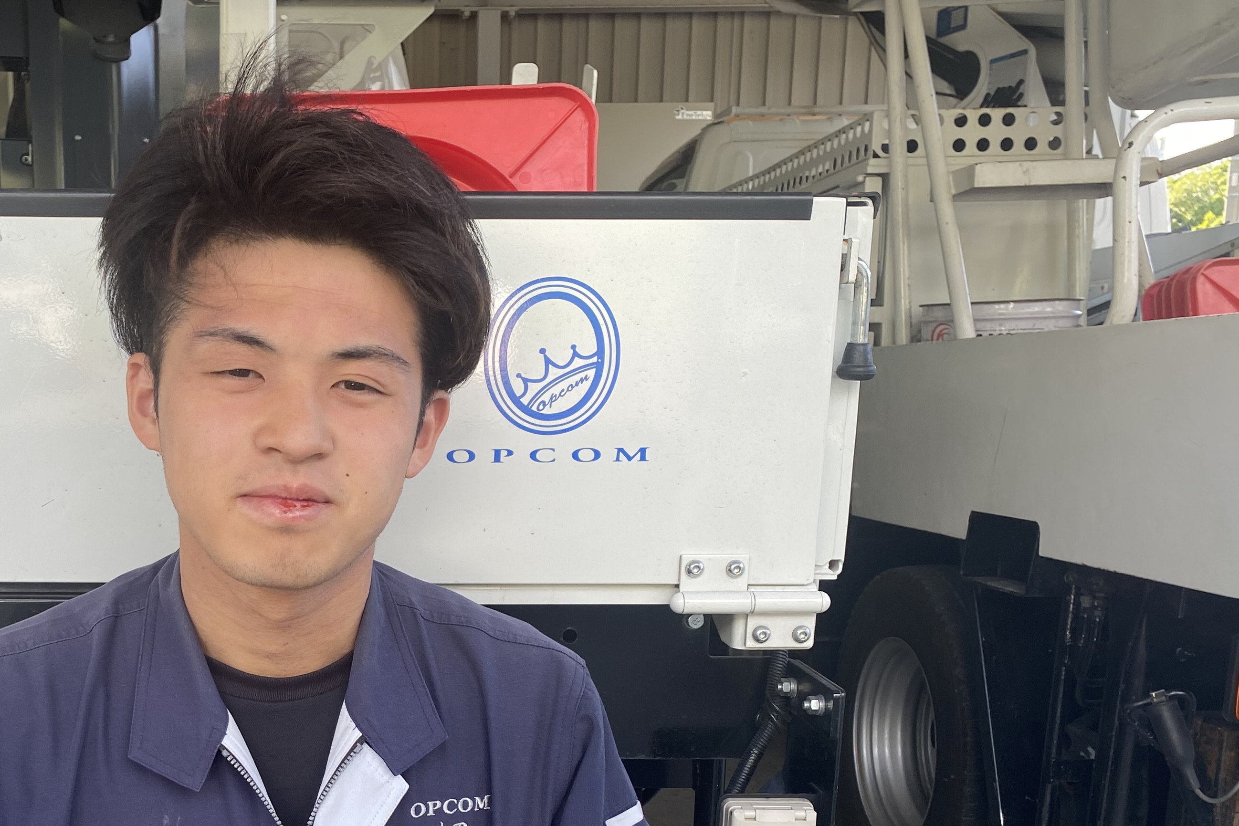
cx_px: 299
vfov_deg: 31.3
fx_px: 1445
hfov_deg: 44.7
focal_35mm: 42
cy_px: 633
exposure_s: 1/186
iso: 32
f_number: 1.8
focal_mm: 4.25
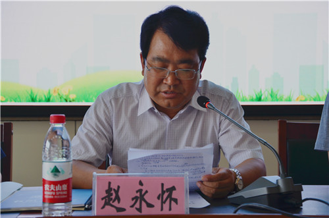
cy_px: 109
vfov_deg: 17.4
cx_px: 164
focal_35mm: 78
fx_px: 711
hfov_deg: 26.0
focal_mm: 52
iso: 400
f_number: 5
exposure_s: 1/60
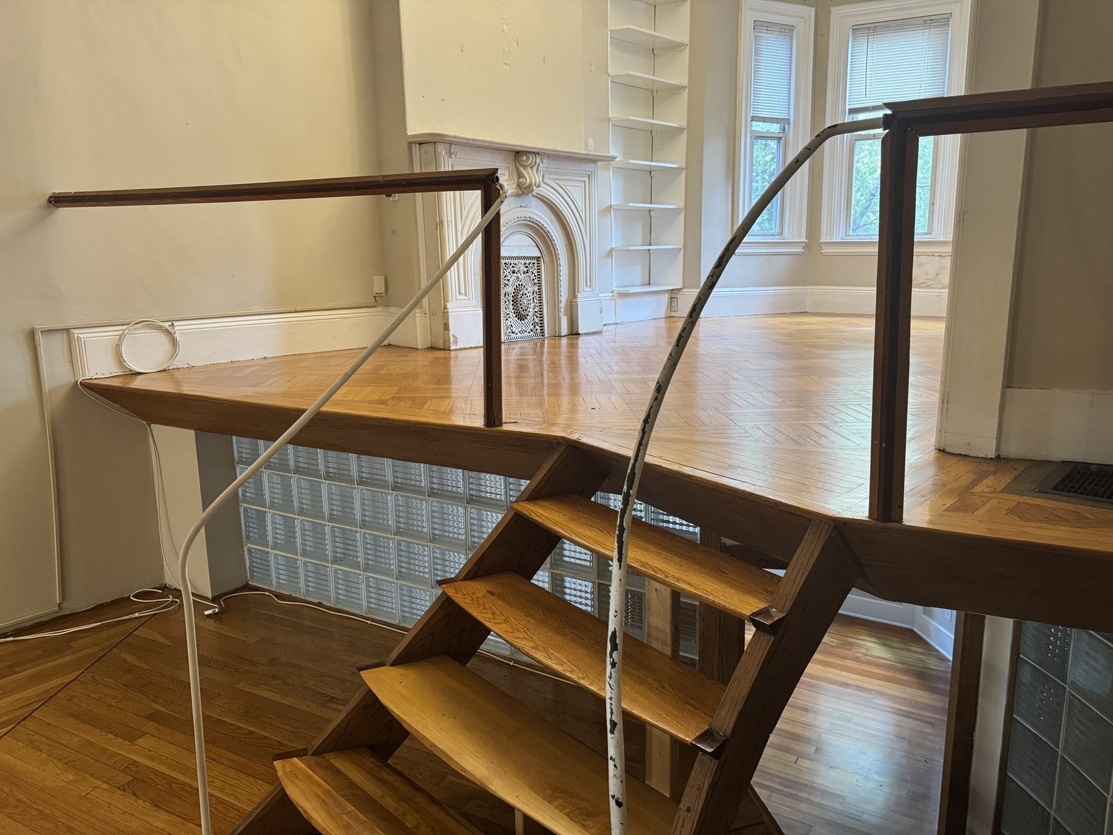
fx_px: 772
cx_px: 556
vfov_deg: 56.8
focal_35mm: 24
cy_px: 418
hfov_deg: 71.6
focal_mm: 6.76
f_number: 1.78
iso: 400
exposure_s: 1/60
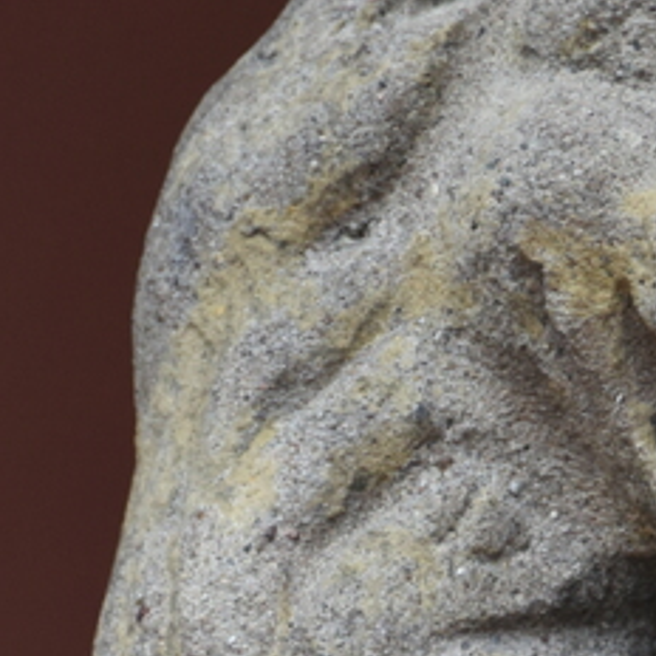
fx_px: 30102
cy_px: 687
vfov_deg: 1.2
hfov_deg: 1.2
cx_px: 704
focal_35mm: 1404
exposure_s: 1/640
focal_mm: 300
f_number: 5.6
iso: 1100
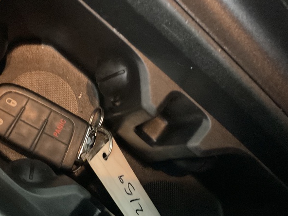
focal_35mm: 47
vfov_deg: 30.9
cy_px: 113
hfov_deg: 40.0
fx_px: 391
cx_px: 99
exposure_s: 1/15
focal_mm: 3
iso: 1000
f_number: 1.8
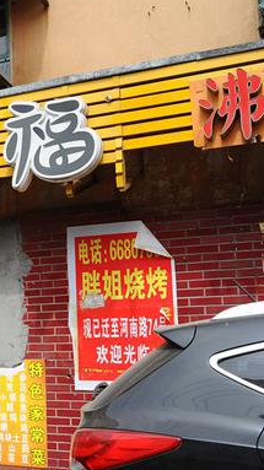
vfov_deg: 42.1
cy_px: 226
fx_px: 611
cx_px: -26
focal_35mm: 49
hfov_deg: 23.0
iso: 200
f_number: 5.6
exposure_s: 1/640
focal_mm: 28
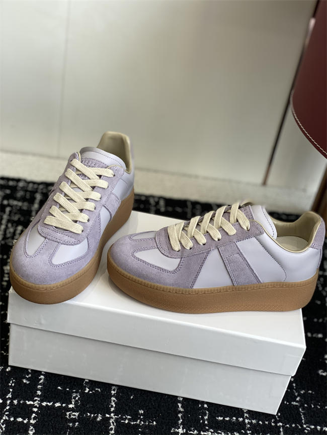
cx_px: 164
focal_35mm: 52
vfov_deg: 36.8
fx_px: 655
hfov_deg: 28.0
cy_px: 218
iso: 25
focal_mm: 6
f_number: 2
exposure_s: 1/122
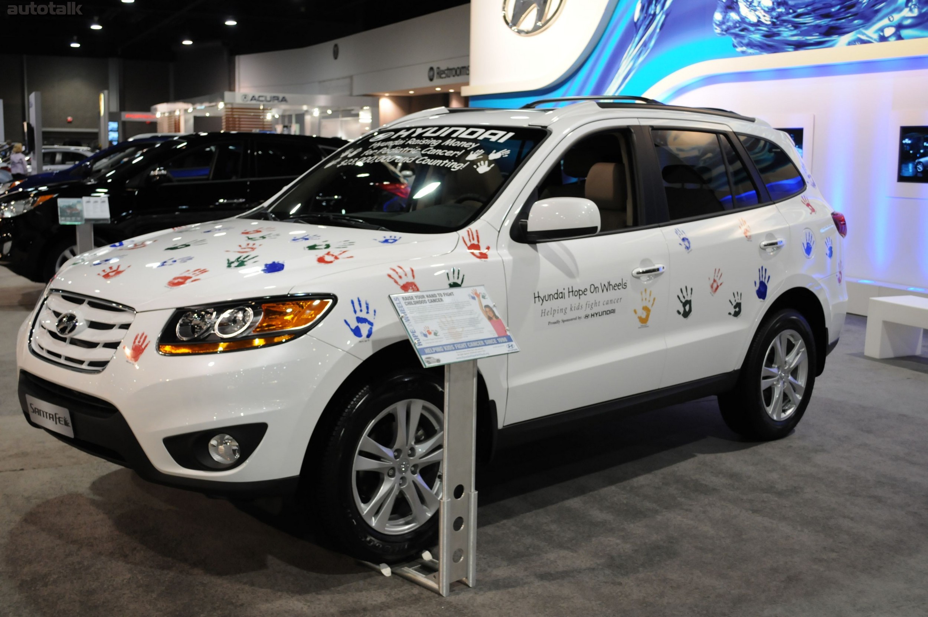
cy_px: 308
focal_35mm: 39
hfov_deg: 49.6
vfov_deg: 34.1
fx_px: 1004
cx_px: 464
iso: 800
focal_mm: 26
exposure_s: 1/50
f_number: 4.2
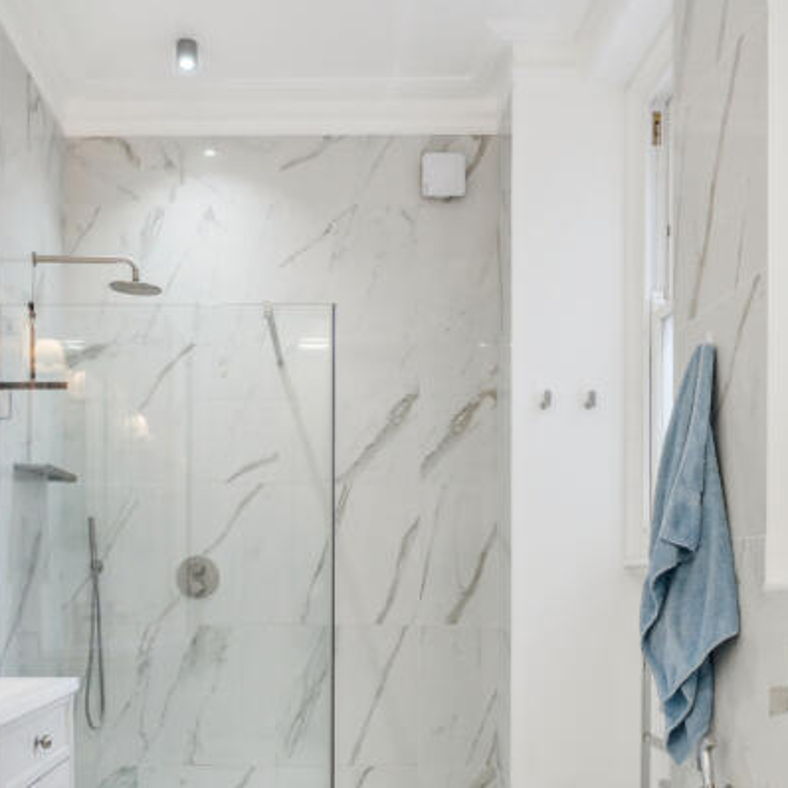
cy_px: 563
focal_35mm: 35
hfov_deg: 47.1
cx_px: 339
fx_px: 901
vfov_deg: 46.0
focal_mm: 16
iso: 1000
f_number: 9
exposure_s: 1/50
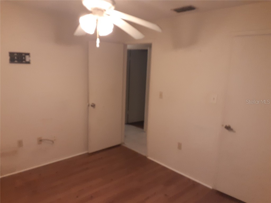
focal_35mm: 27
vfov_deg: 51.4
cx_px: 136
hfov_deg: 65.3
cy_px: 102
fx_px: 211
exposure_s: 1/24
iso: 200
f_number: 1.9
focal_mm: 2.91
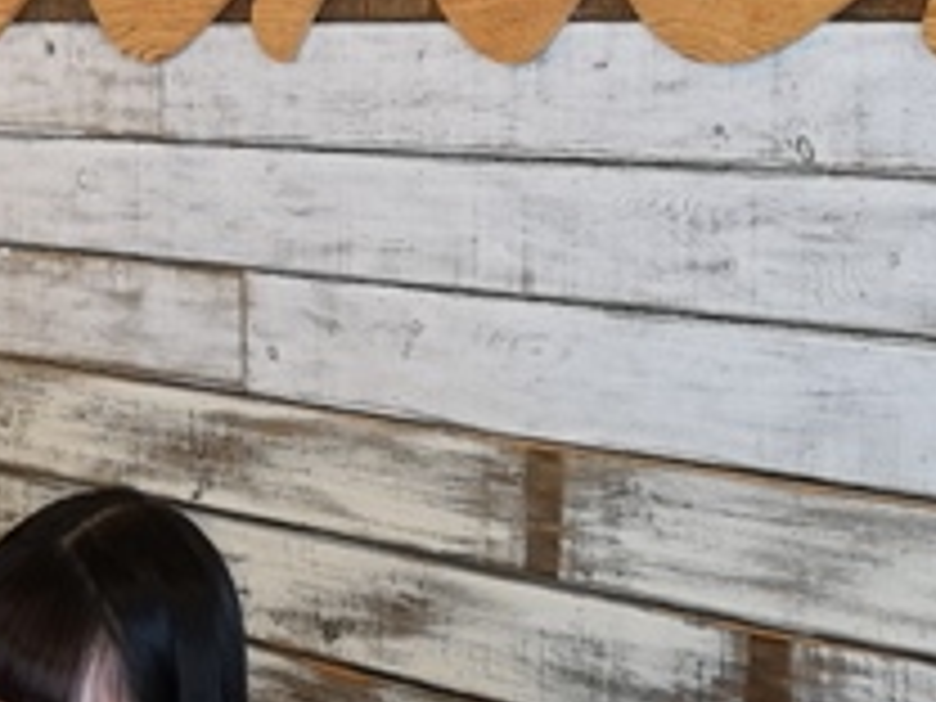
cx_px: -279
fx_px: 2812
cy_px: 45
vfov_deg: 14.1
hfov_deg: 17.7
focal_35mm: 104
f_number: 1.8
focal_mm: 3.95
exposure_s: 1/30
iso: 160
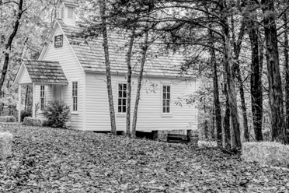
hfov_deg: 34.4
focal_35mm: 58
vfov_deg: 23.1
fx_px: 466
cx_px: 118
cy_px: 44
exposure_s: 1/60
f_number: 6.3
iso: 200
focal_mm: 24
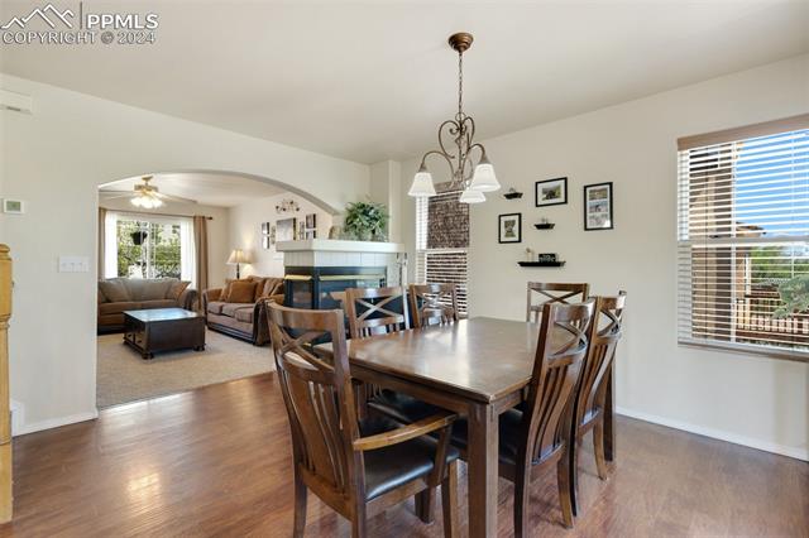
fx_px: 359
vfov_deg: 73.7
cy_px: 269
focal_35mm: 16
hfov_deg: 96.8
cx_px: 404
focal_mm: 16
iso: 1000
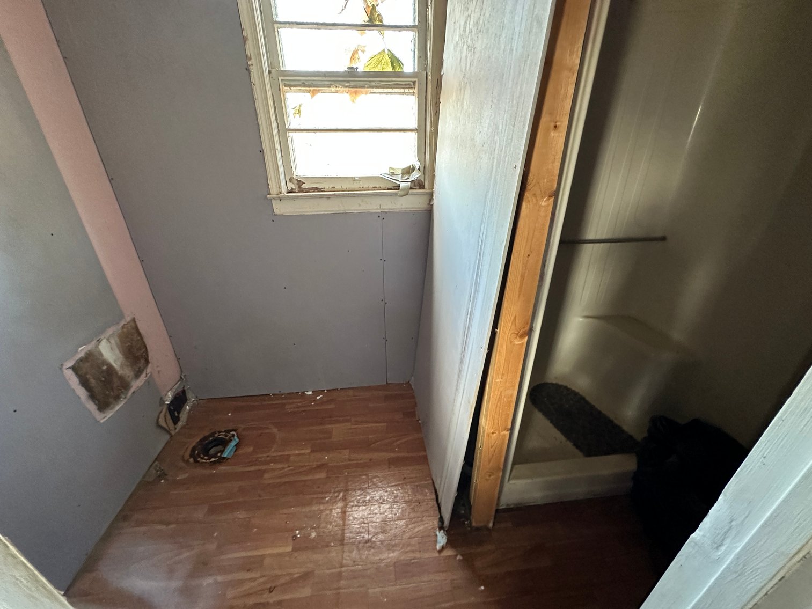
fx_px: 328
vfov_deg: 85.7
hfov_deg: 102.1
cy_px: 304
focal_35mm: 14
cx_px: 406
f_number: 2.2
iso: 640
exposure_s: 1/60
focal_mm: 2.22
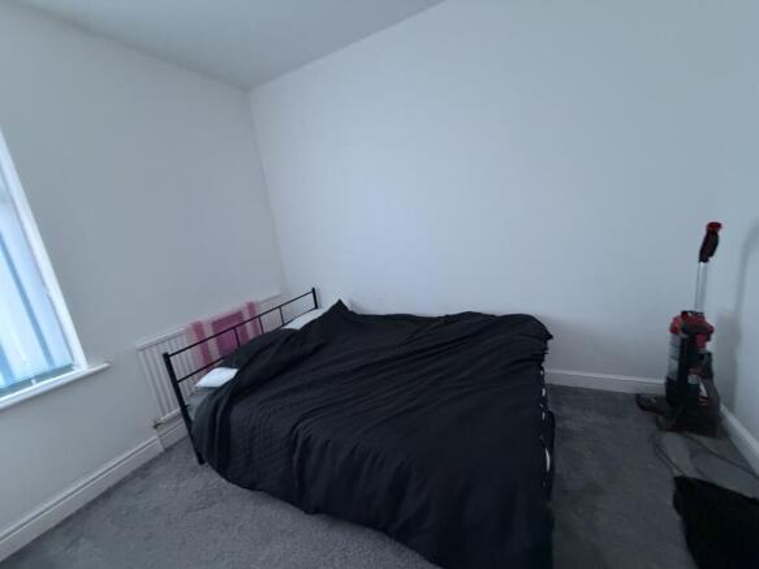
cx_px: 380
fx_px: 307
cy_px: 284
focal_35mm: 14
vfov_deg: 85.7
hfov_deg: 102.1
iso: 500
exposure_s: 1/50
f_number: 2.2
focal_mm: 2.22
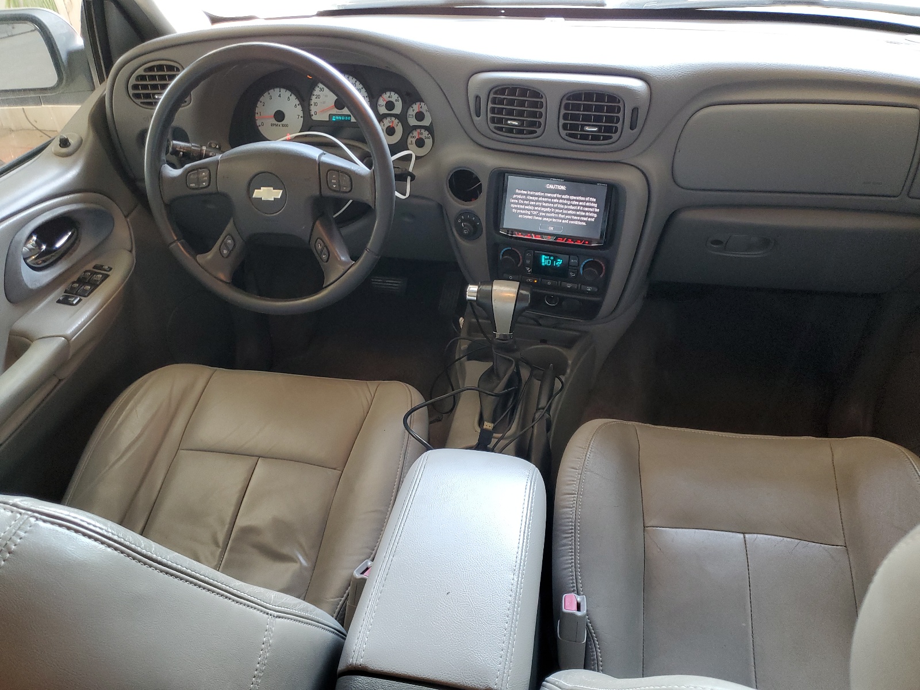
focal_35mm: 26
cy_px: 345
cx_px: 460
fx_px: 691
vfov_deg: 53.1
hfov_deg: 67.3
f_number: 1.5
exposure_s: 1/60.2
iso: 107
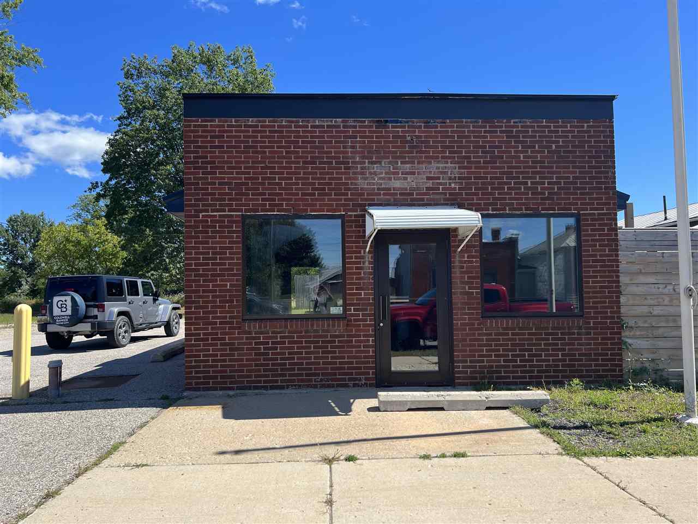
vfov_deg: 53.1
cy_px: 262
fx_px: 524
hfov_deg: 67.3
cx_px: 349
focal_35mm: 26
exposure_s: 1/2632
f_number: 1.5
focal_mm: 5.7
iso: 50
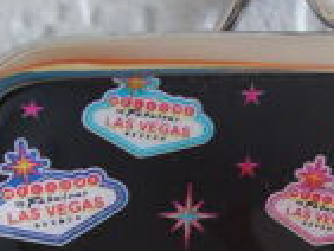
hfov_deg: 15.2
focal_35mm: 129
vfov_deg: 11.1
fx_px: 1246
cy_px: 362
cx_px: 280
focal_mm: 6.3
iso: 152
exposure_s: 1/30
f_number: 3.5
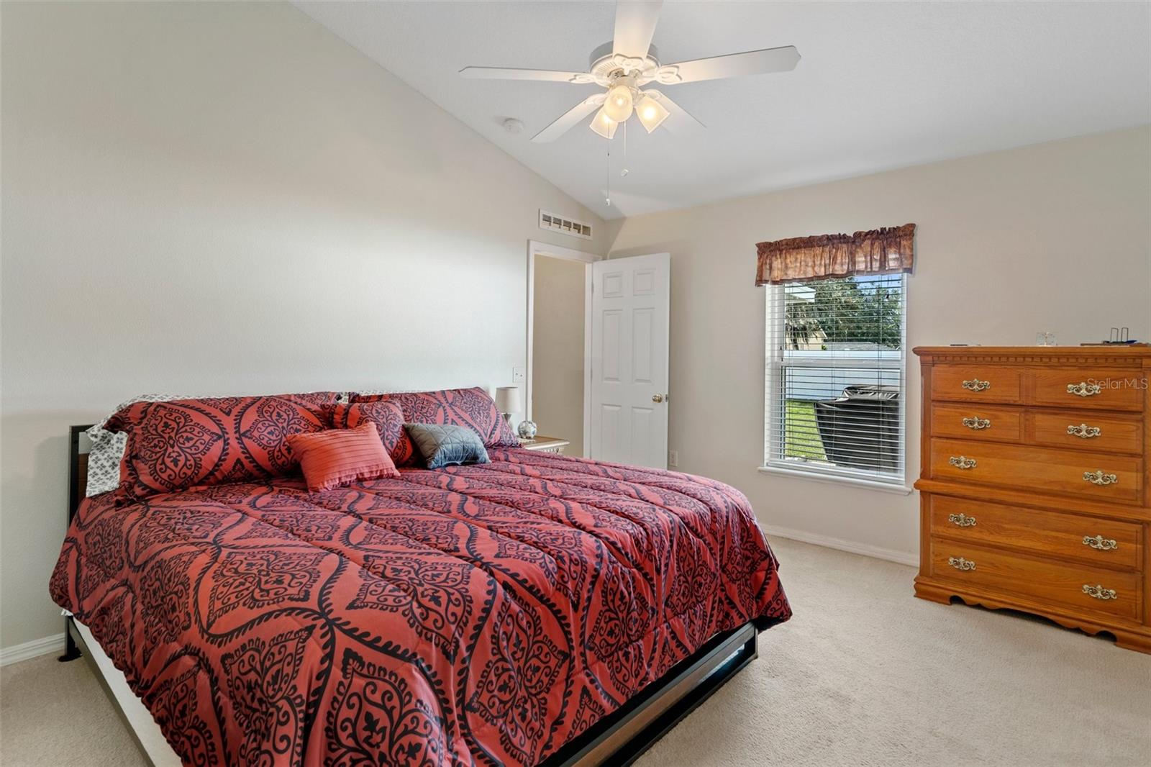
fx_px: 543
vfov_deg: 70.4
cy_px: 384
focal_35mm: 17
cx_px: 576
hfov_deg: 93.3
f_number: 8
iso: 320
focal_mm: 17
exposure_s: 5
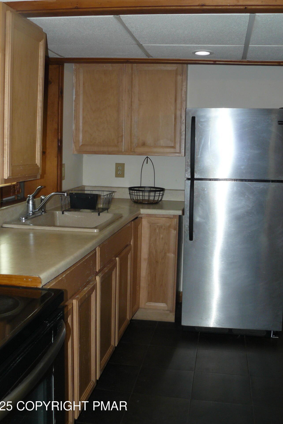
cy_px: 205
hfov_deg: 34.2
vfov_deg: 49.5
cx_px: 141
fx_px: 460
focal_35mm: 39
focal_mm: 6
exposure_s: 1/30
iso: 100
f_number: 2.8
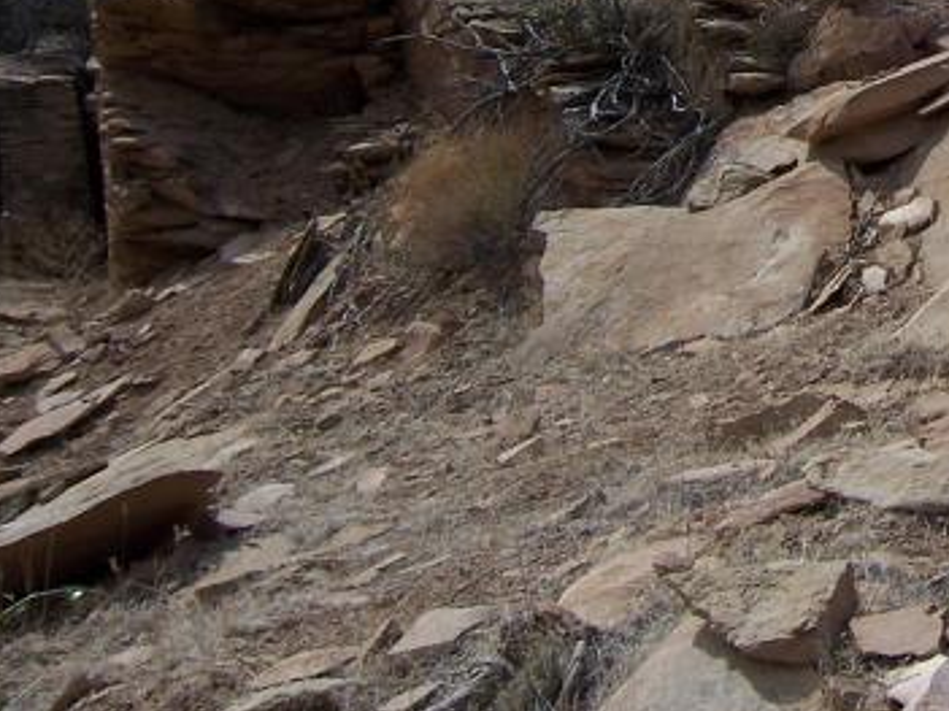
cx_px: 1017
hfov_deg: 22.6
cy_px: -92
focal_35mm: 82
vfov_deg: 17.3
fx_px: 2247
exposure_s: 1/1000
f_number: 4.5
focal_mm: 6.2
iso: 80
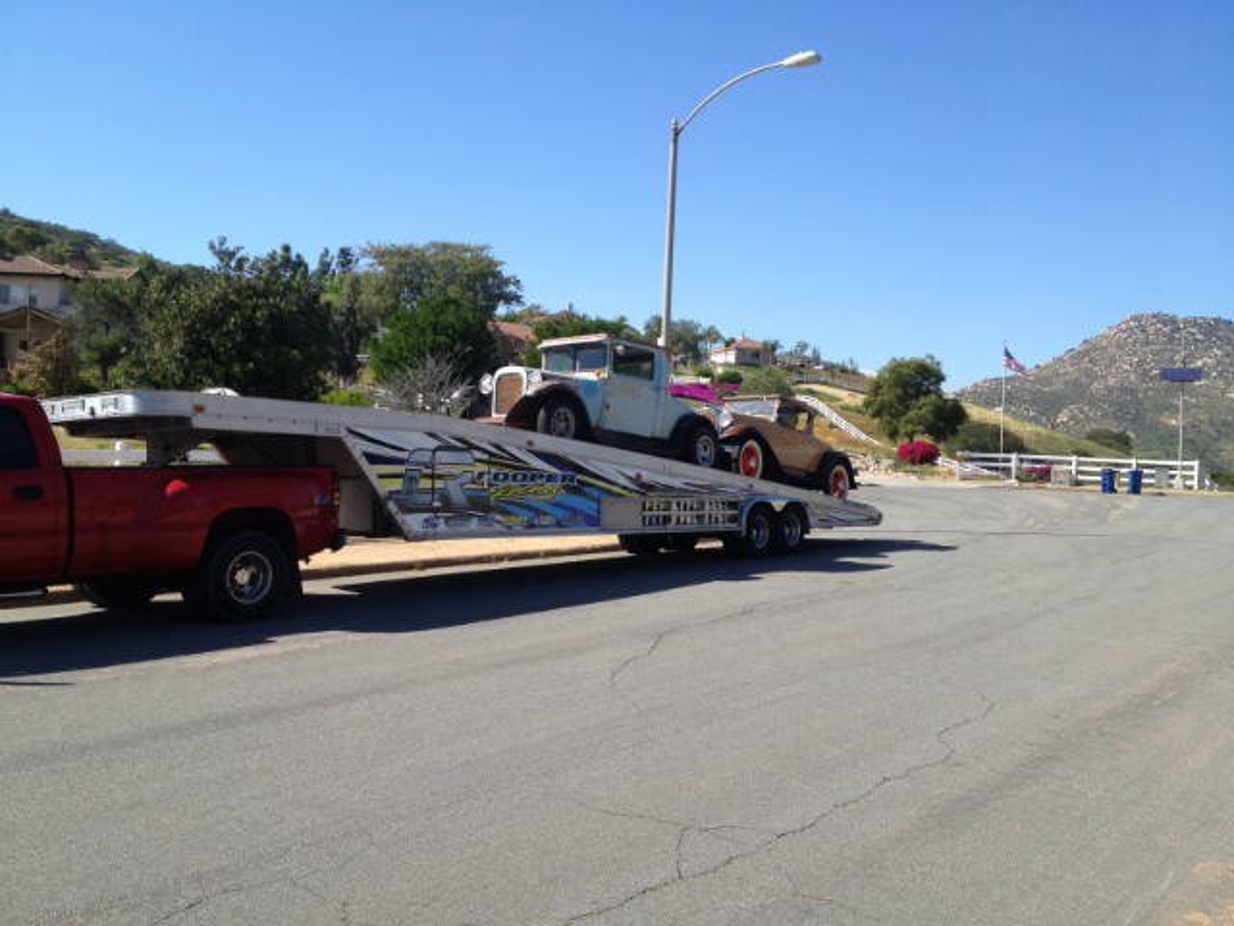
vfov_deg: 40.7
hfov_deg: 52.6
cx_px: 617
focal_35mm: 35
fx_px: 1248
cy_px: 463
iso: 50
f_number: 2.4
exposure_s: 1/1284
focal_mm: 4.28
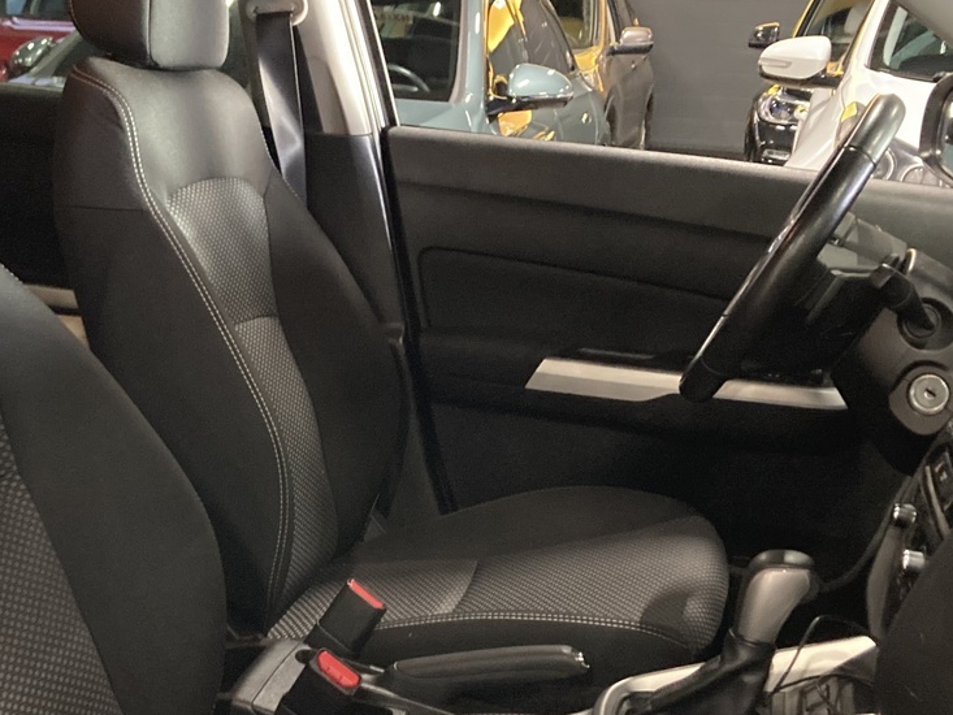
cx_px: 345
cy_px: 447
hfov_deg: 34.7
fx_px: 1514
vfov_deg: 26.5
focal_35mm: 55
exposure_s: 1/30
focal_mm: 3.99
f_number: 1.8
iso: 500
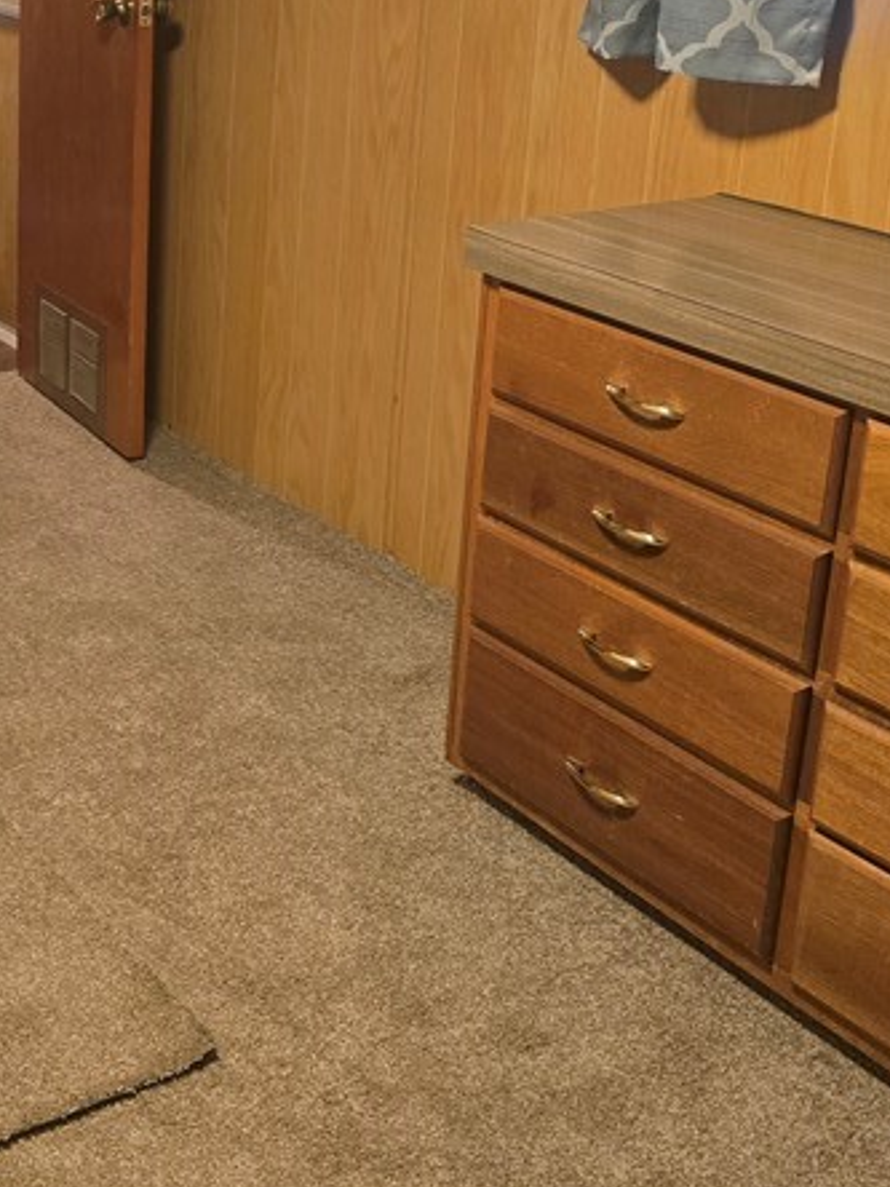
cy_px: 286
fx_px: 1817
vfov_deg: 35.3
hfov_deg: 26.7
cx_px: 107
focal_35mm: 53
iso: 640
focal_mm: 6.3
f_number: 1.7
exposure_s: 1/60
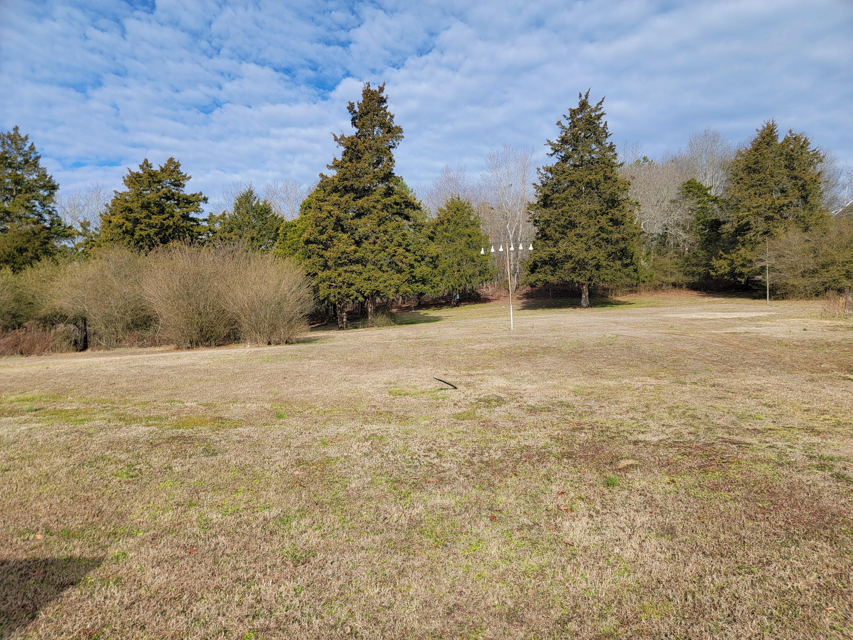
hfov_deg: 71.6
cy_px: 320
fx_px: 591
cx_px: 426
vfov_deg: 56.8
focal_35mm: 24
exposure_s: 1/699
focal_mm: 6.7
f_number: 1.8
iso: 16
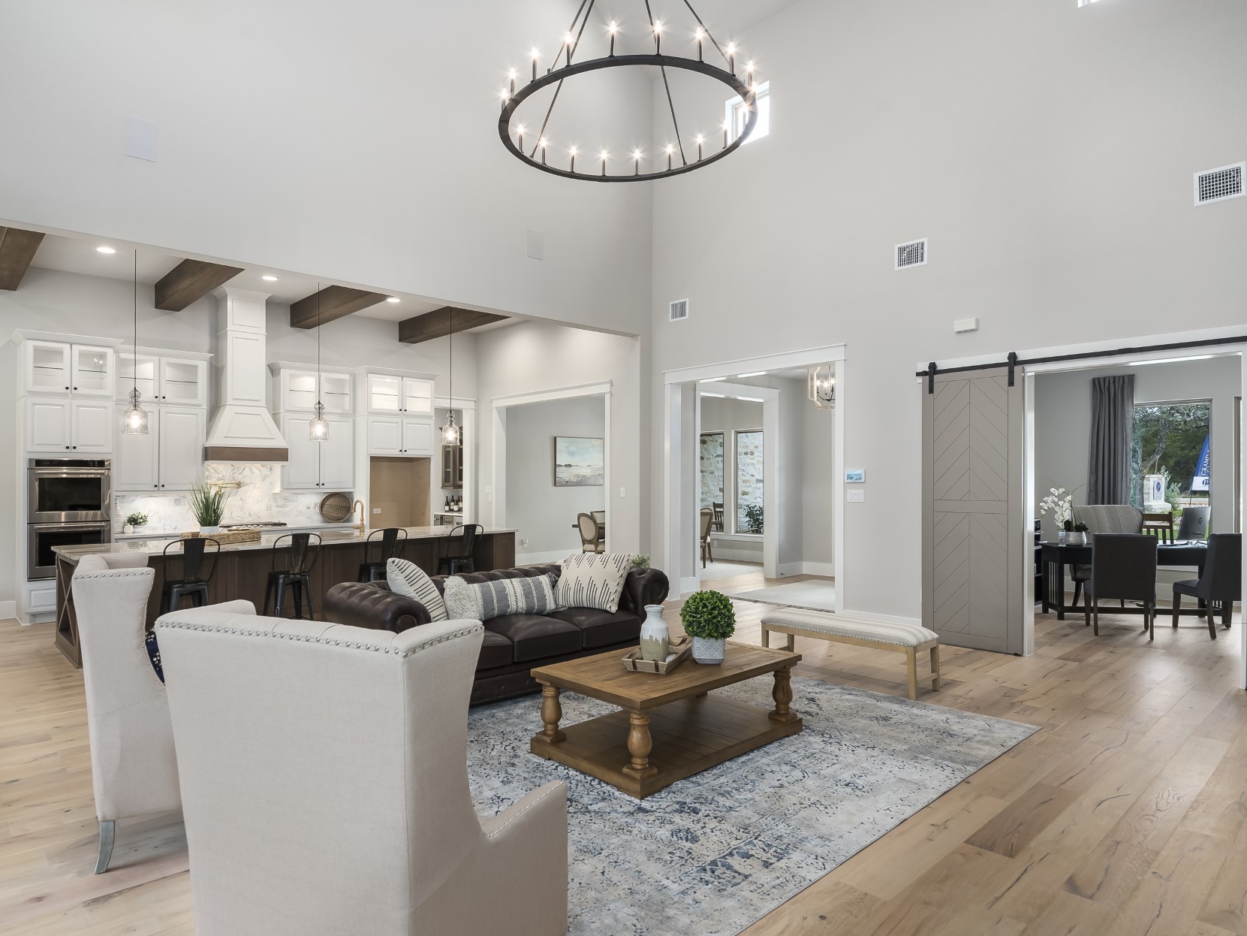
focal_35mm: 20
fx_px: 721
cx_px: 561
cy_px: 474
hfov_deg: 81.5
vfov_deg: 66.0
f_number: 8
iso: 400
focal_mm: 18
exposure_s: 1/2.5
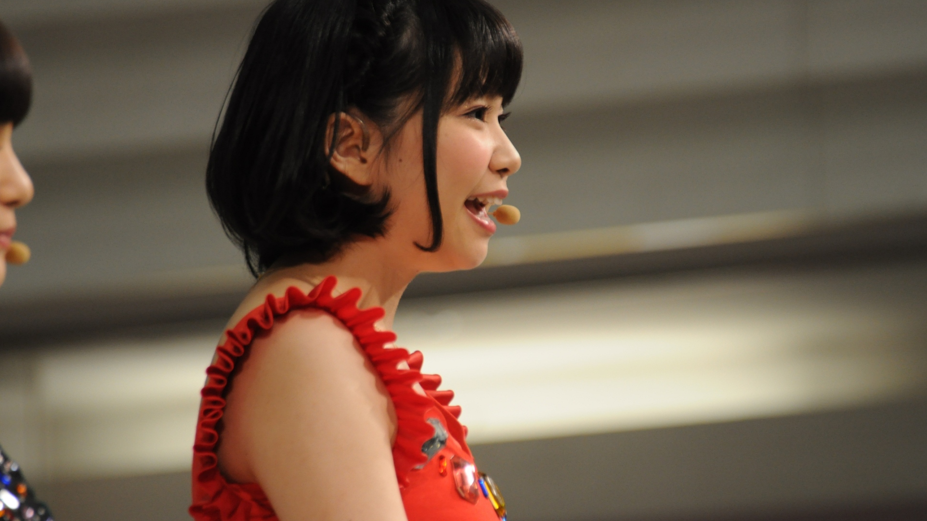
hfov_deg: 4.6
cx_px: 463
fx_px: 11602
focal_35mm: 472
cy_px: 289
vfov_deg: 2.6
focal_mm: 300
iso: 1000
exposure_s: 1/200
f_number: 5.6
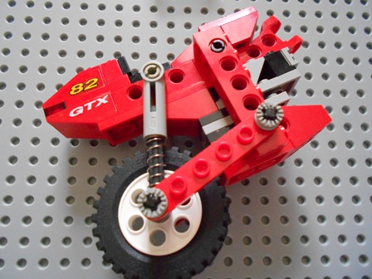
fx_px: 279
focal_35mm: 26
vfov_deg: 53.1
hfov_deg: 67.3
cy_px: 140
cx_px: 186
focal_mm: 4.6
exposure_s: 1/60
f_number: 3.2
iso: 800
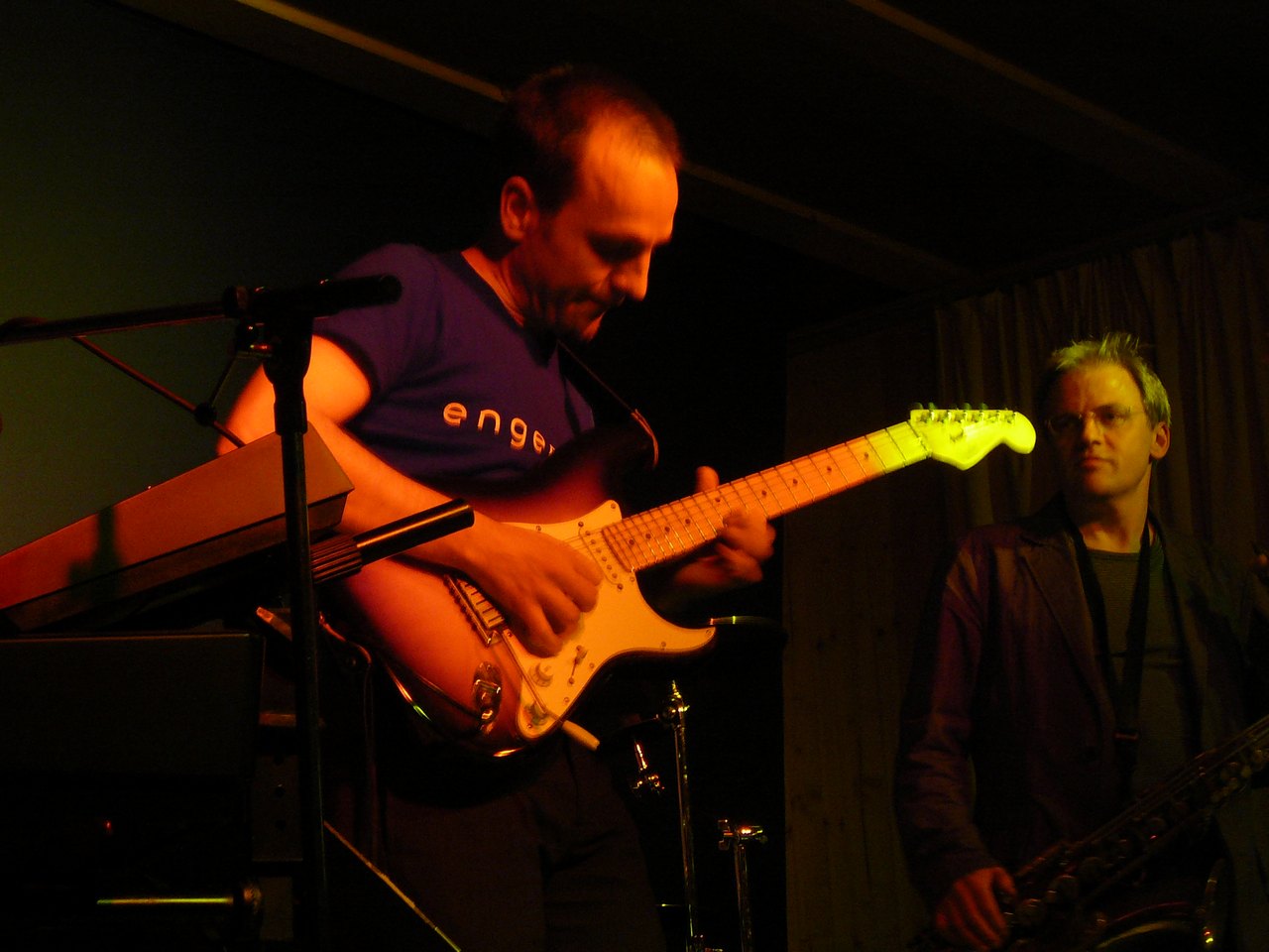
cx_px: 634
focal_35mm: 77
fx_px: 2823
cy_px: 476
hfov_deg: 25.3
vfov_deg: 19.1
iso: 200
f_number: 3.7
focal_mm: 11.5
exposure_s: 1/8
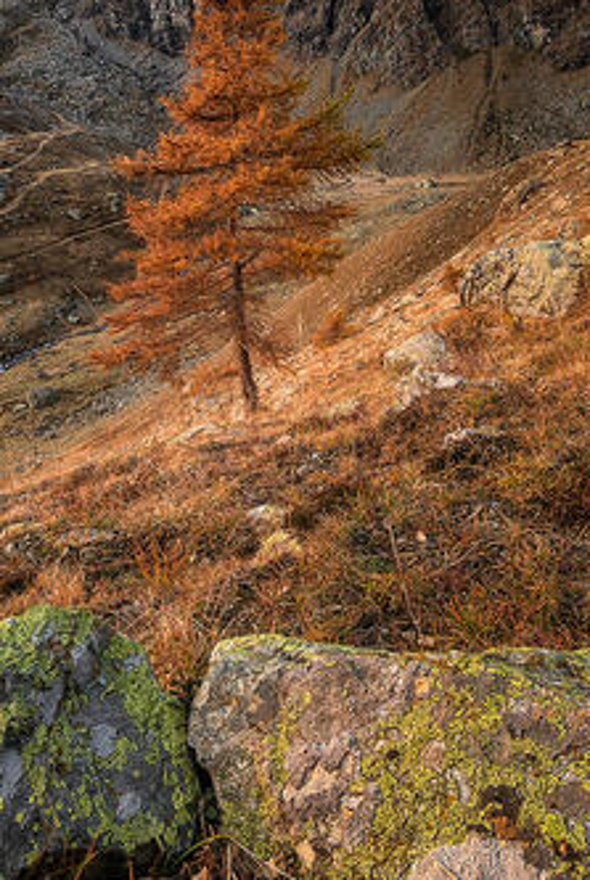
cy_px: 309
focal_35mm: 27
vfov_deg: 65.9
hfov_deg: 48.1
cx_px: 298
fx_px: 662
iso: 100
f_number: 3.5
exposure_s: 1/250
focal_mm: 10
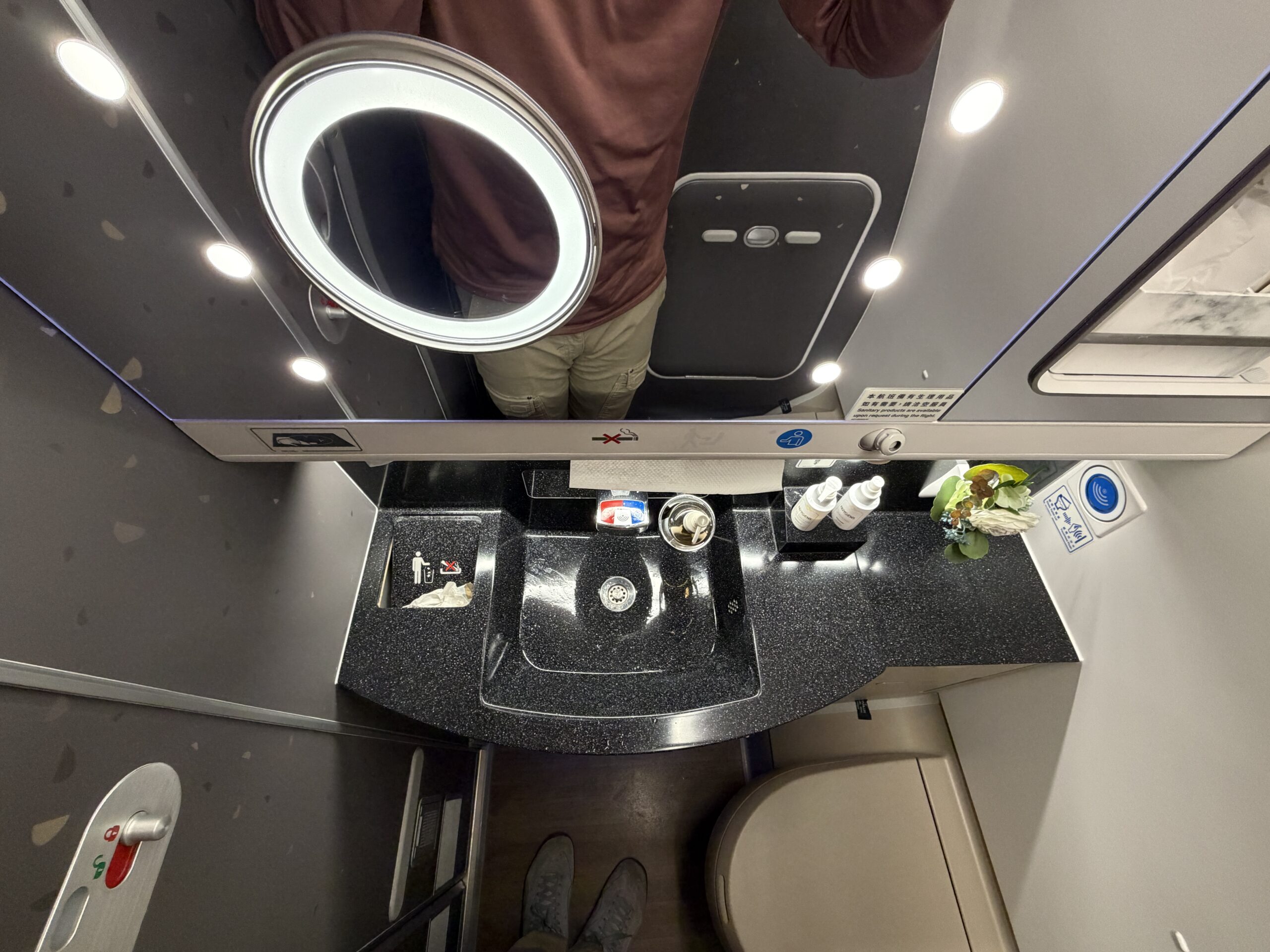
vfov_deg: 85.7
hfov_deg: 102.1
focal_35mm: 14
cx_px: 635
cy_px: 476
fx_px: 514
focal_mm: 2.22
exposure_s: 1/66
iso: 320
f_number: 2.2
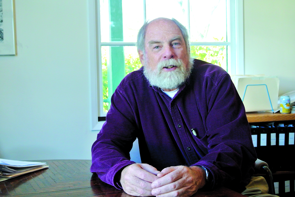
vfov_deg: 24.3
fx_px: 459
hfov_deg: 35.6
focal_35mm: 56
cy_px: 98
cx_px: 148
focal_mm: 21.1
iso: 640
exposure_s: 1/60
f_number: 5
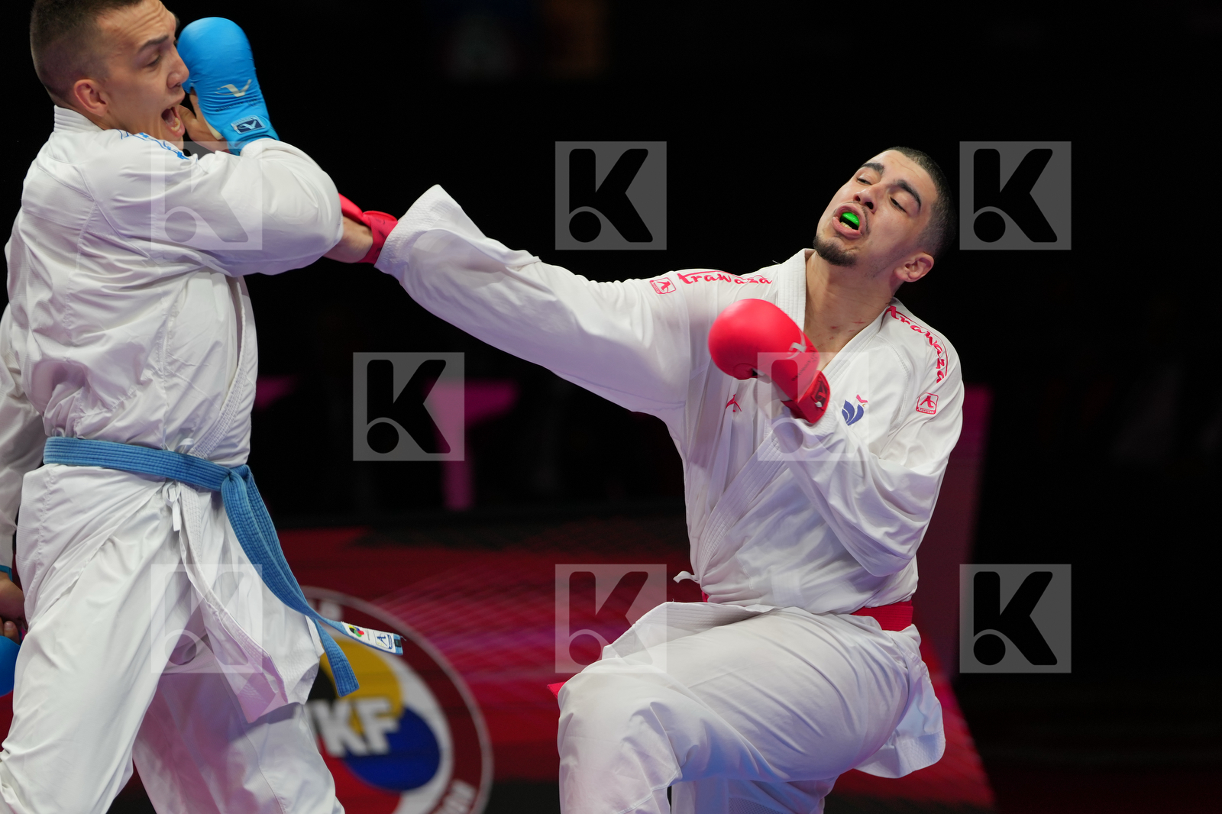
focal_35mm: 270
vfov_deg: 5.1
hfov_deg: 7.6
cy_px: 407
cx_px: 611
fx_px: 9163
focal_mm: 180
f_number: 2.8
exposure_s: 1/1000
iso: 400
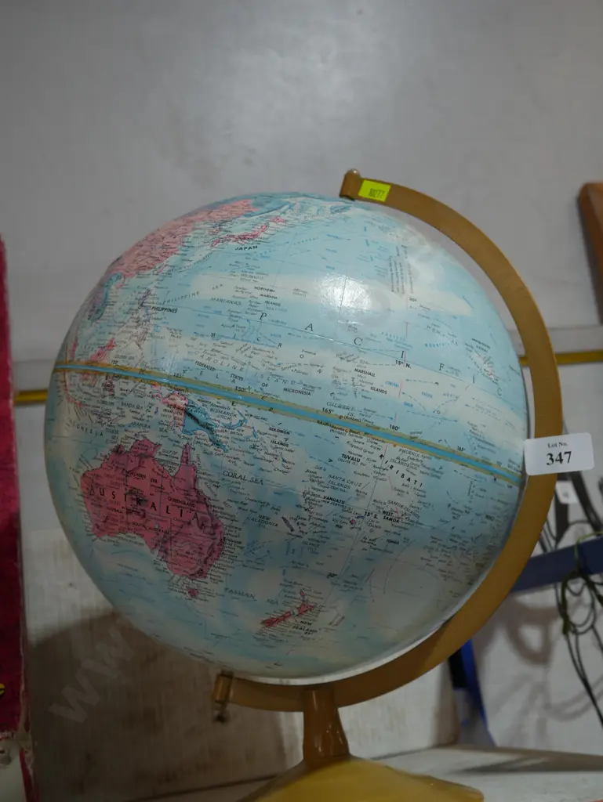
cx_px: 302
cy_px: 401
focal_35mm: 42
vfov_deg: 44.8
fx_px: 975
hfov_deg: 34.4
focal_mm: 21
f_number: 4.6
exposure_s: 1/60
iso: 320
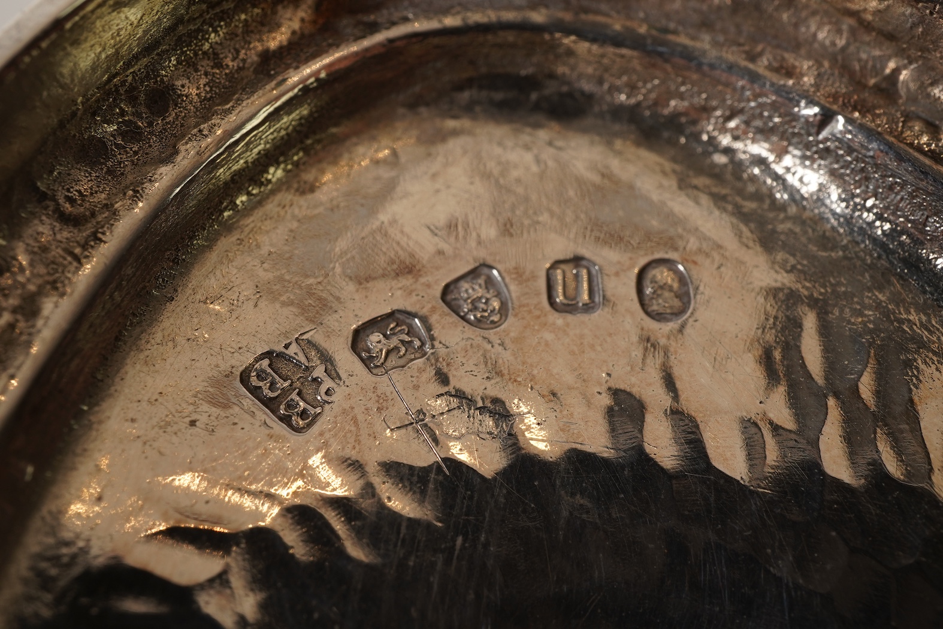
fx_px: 1179
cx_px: 472
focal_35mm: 45
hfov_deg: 43.6
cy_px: 314
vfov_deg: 29.9
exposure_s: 1/125
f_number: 22
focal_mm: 30
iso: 400
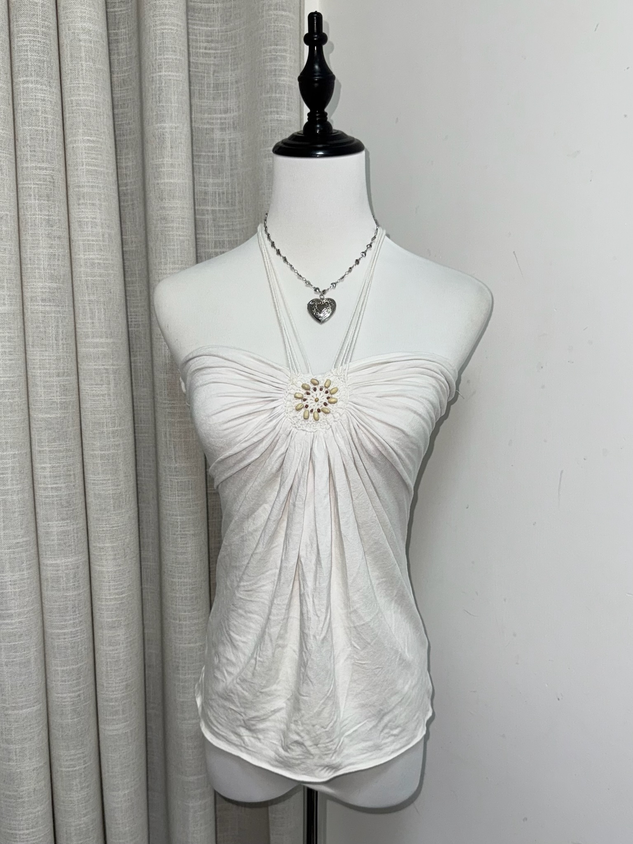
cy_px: 422
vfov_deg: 71.6
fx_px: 585
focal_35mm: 24
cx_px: 316
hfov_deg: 56.8
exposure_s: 1/57
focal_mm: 6.76
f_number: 1.78
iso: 80
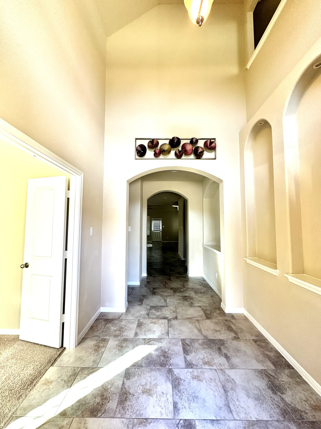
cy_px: 214
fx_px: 173
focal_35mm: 14
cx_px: 160
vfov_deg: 102.1
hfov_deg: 85.7
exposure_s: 1/60
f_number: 2.2
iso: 160
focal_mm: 2.22
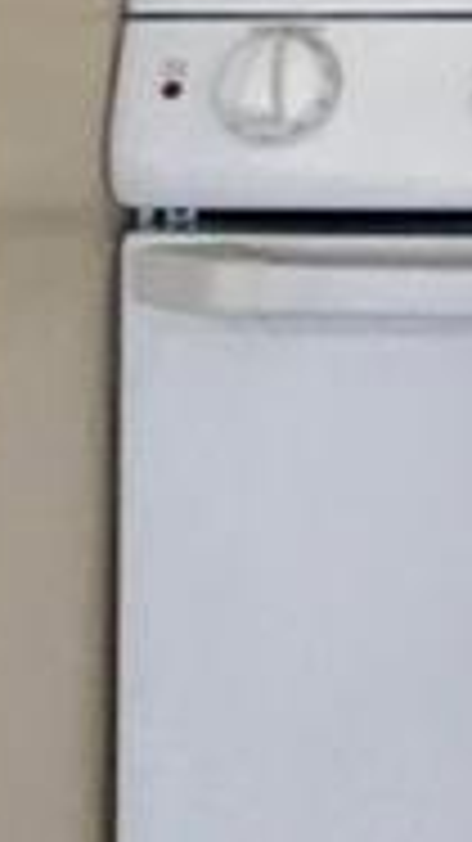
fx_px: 5459
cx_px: 2733
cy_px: -396
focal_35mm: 245
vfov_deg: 8.6
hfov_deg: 4.1
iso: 64
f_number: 1.8
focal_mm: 4
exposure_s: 1/120
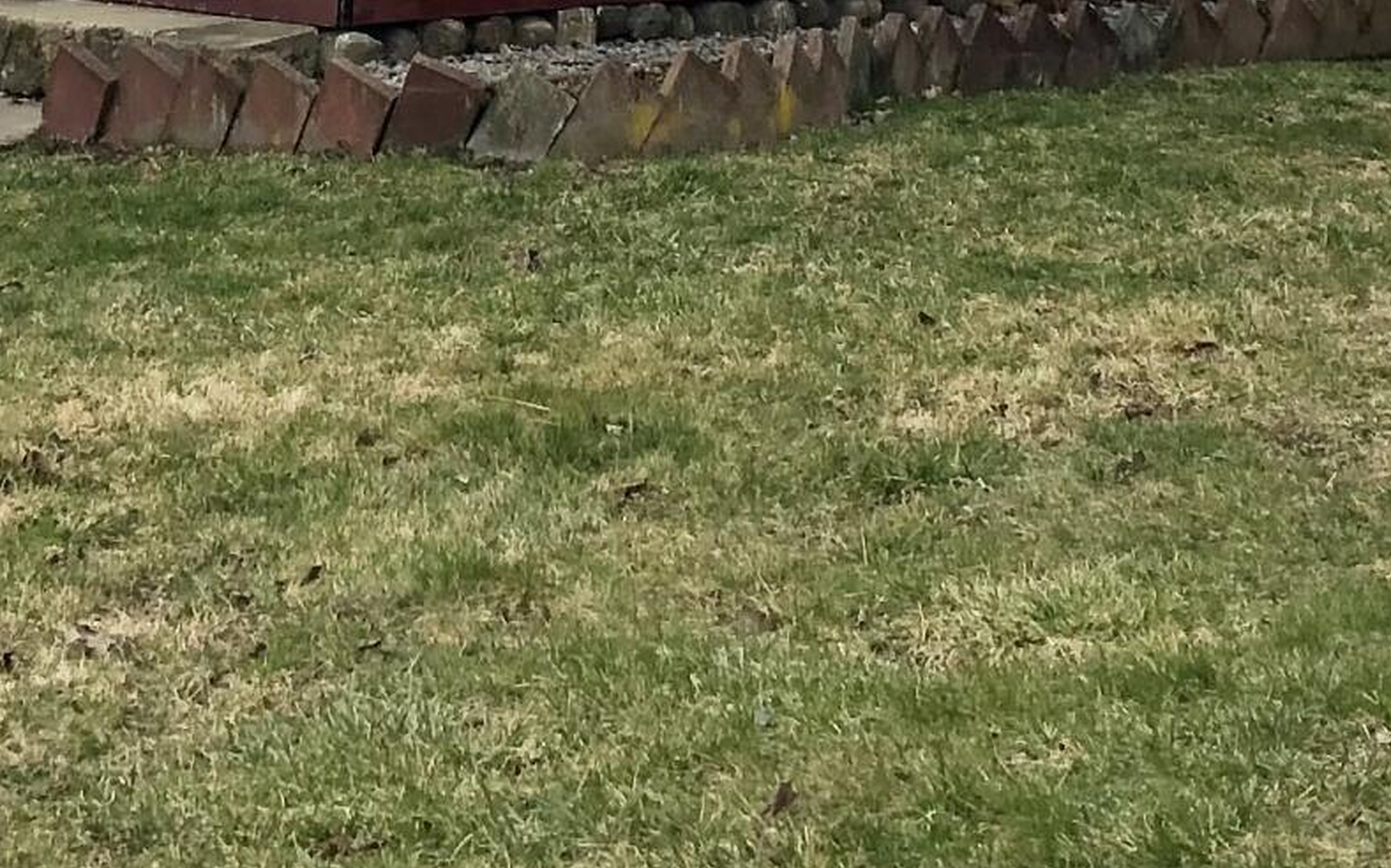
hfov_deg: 18.4
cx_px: 459
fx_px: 4283
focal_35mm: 113
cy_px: -697
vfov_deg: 10.8
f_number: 1.8
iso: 20
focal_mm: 3.99
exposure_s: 1/214
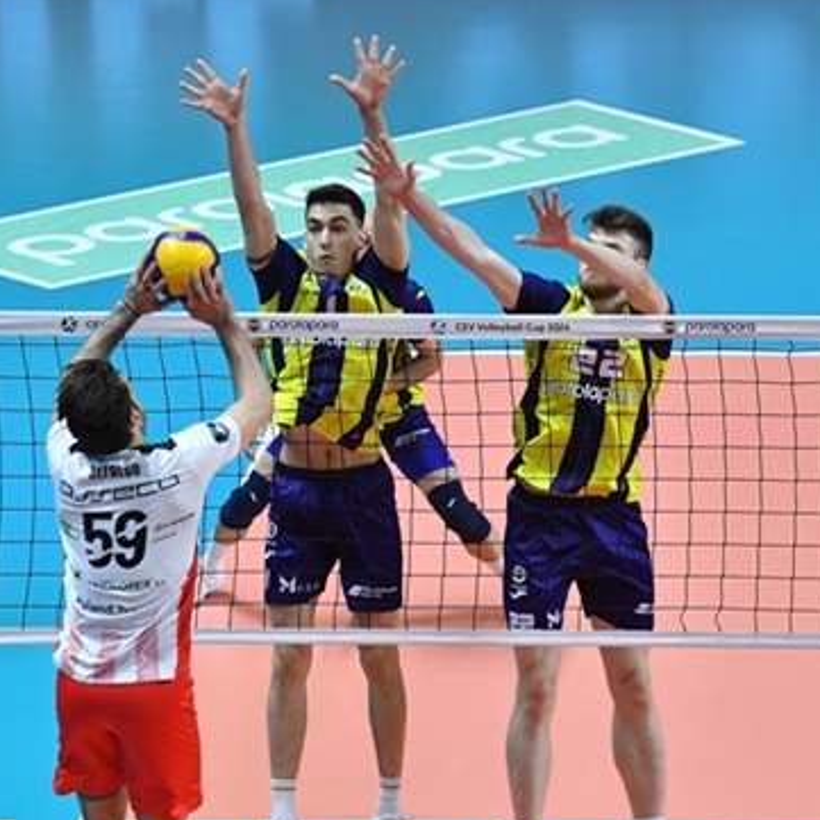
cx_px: 443
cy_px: 432
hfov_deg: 5.2
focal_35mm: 339
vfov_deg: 5.2
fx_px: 9085
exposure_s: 1/800
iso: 2000
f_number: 4
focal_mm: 160
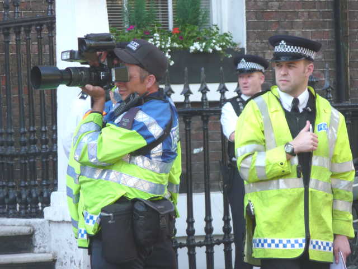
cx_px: 179
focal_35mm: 256
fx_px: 2648
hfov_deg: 7.7
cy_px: 134
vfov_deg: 5.8
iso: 160
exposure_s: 1/100
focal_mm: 44
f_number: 4.9
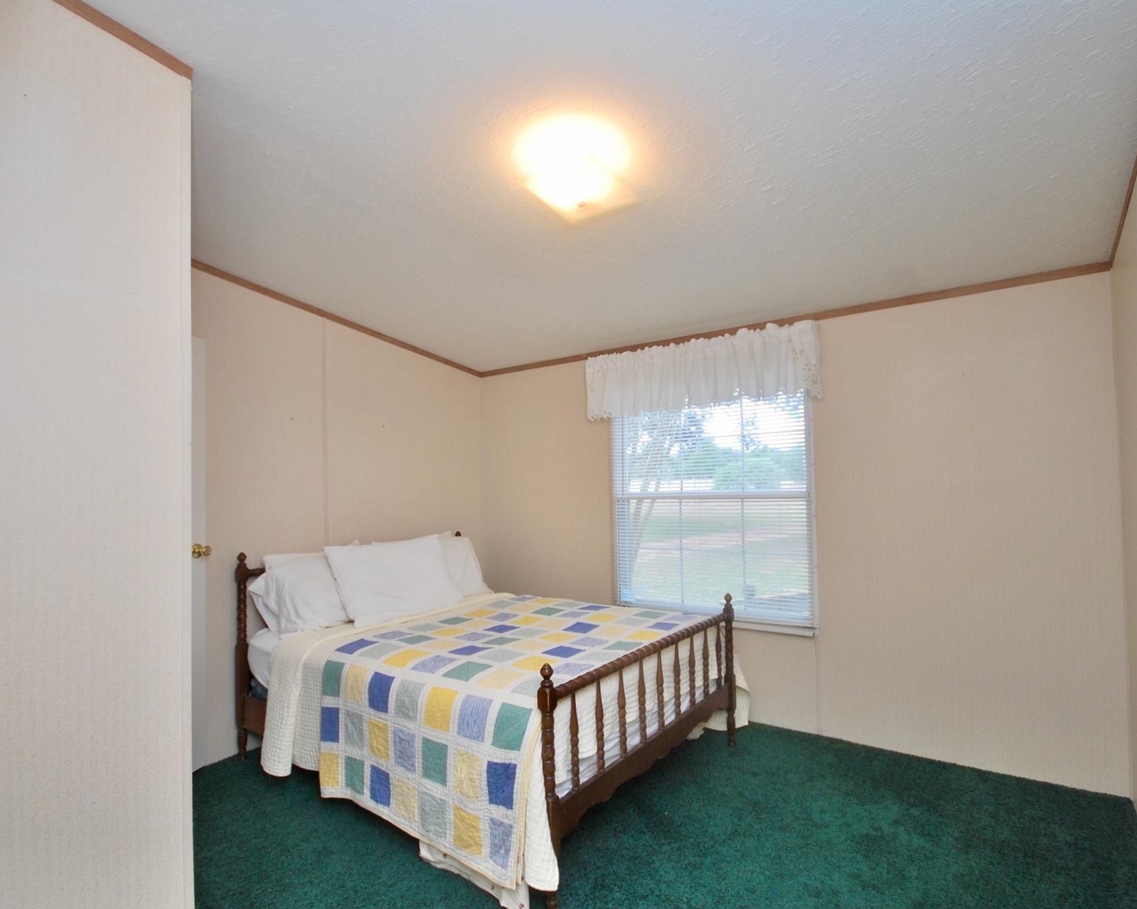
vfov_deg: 77.0
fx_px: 572
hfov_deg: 89.6
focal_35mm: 17
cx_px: 587
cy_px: 456
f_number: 4
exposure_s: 1/30
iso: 200
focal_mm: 10
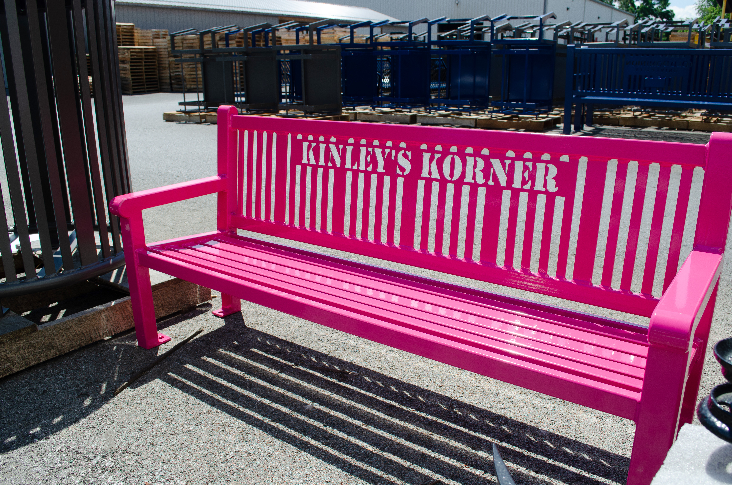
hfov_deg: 67.5
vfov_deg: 47.7
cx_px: 366
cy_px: 242
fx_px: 548
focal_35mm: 27
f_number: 8
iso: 100
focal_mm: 18
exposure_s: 1/250
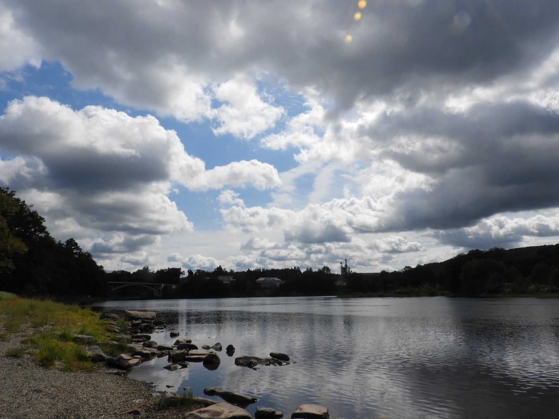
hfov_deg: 71.6
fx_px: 388
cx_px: 280
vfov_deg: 56.8
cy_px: 210
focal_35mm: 24
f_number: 4.8
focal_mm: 4.3
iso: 100
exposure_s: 1/2000
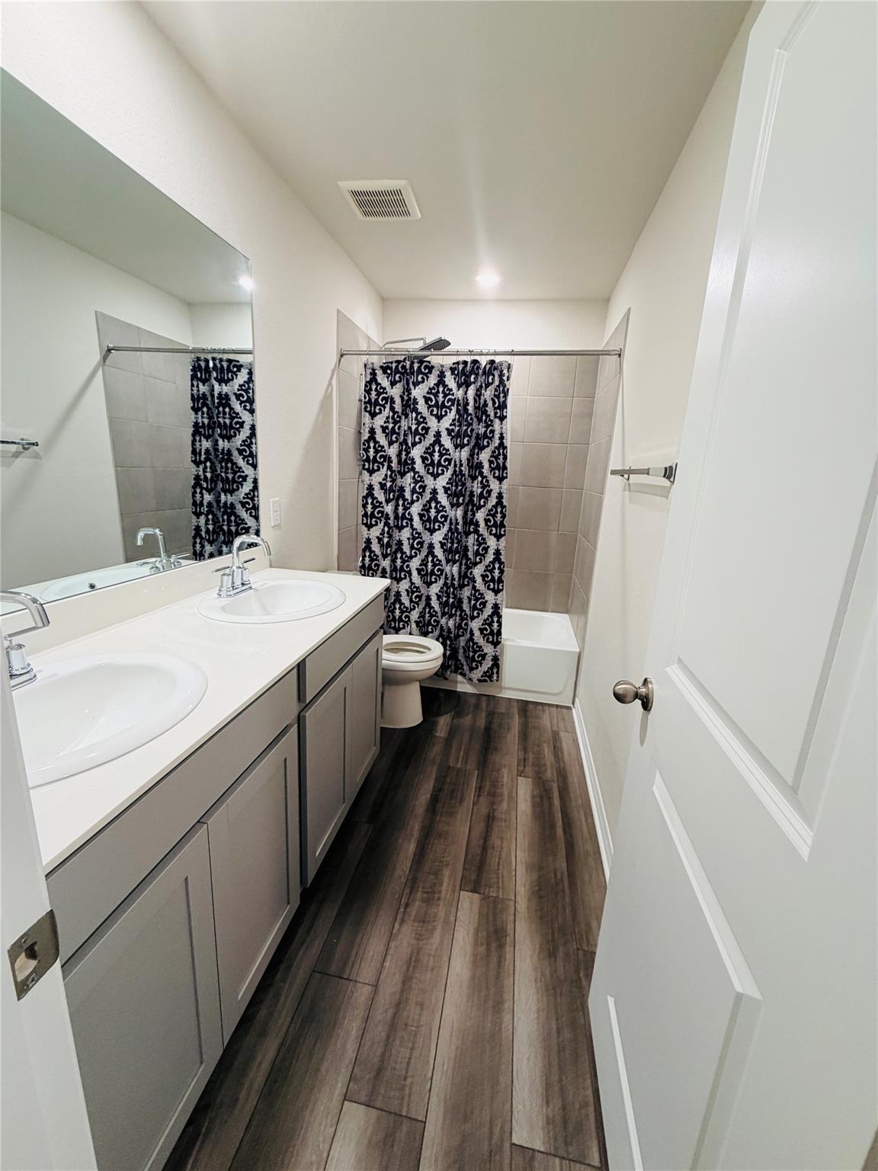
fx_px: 473
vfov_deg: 102.1
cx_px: 439
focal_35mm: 14
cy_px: 586
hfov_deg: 85.7
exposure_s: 1/60
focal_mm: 2.22
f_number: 2.2
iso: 200
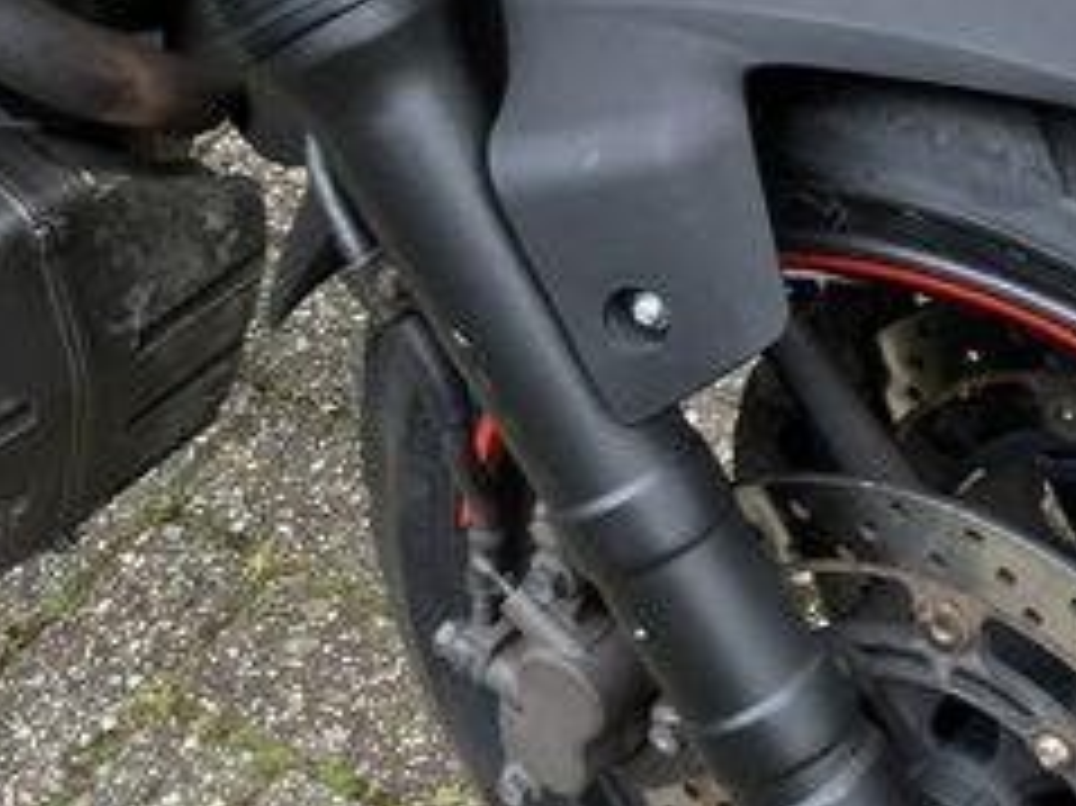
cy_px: 599
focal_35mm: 75
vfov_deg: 19.5
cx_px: 1103
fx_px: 2330
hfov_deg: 24.7
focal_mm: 3.99
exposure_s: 1/167
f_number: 1.8
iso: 25
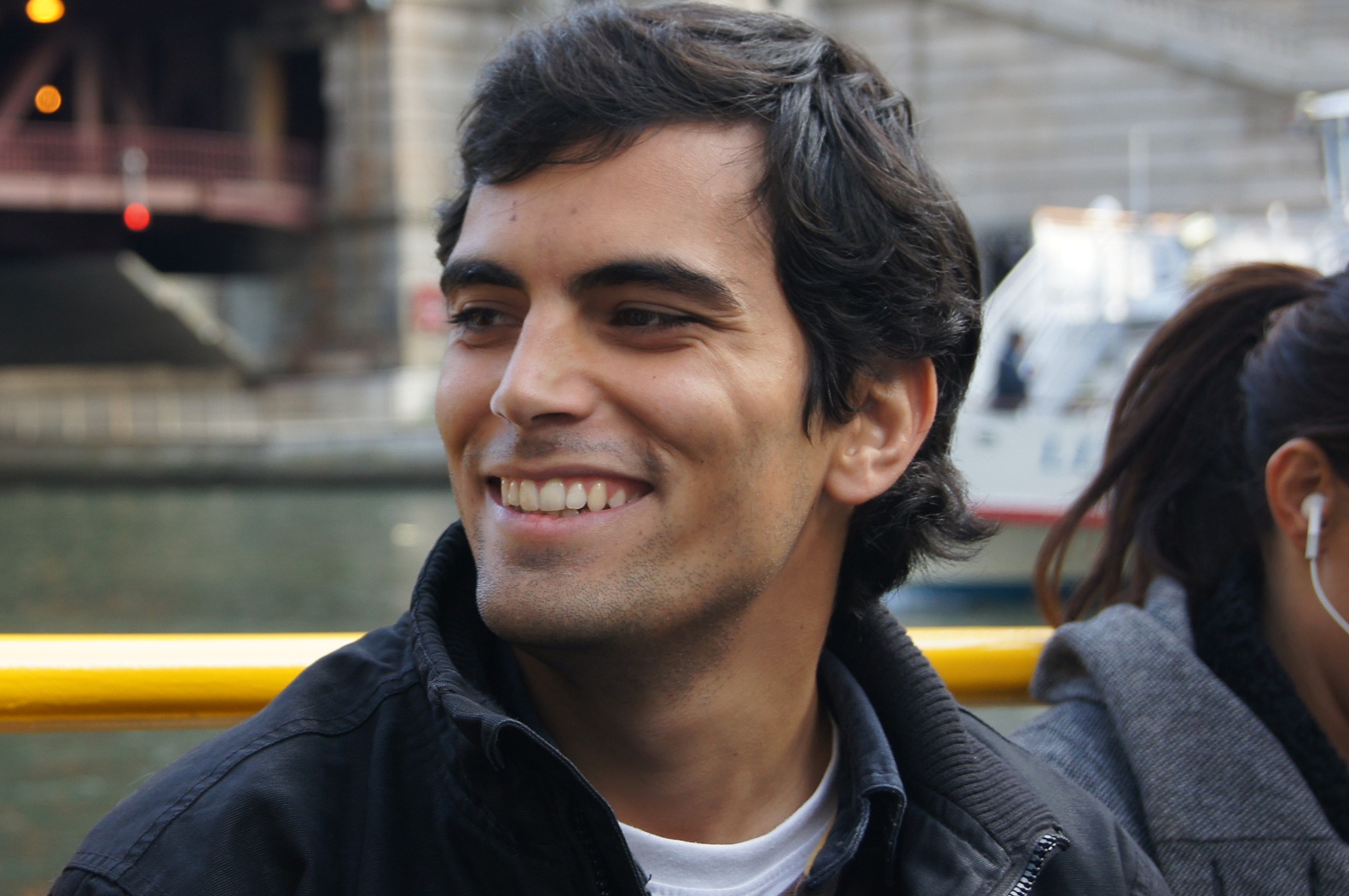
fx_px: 3922
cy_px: 414
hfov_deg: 19.4
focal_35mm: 105
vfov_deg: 13.0
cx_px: 319
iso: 250
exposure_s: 1/80
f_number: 5.6
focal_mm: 45
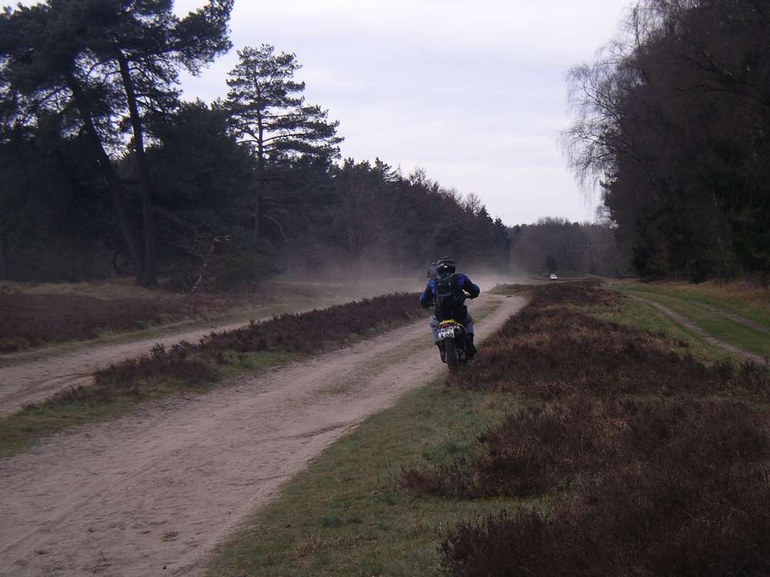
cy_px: 288
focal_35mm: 95
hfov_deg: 20.7
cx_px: 385
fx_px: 2113
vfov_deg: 15.6
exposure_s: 1/500
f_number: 3.8
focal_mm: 14.7
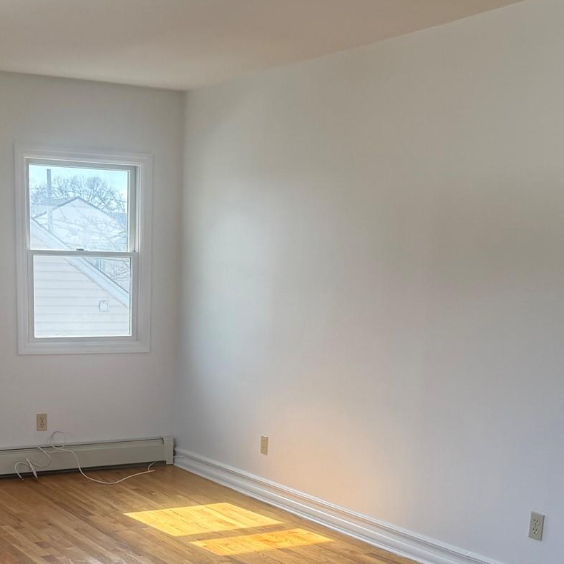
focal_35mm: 55
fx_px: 1014
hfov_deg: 30.6
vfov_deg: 30.0
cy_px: 488
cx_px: 150
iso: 100
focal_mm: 6.76
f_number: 1.78
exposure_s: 1/421
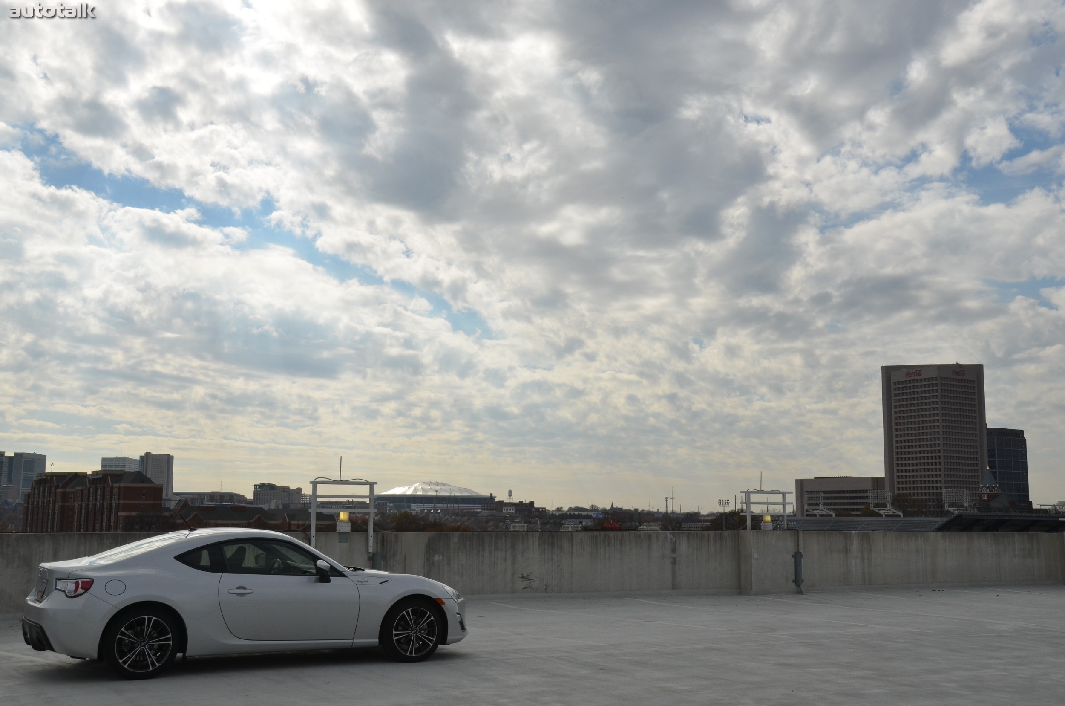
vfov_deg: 34.1
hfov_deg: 49.6
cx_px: 532
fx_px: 1151
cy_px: 353
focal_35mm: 39
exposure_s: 1/2000
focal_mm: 26
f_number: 8
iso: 320
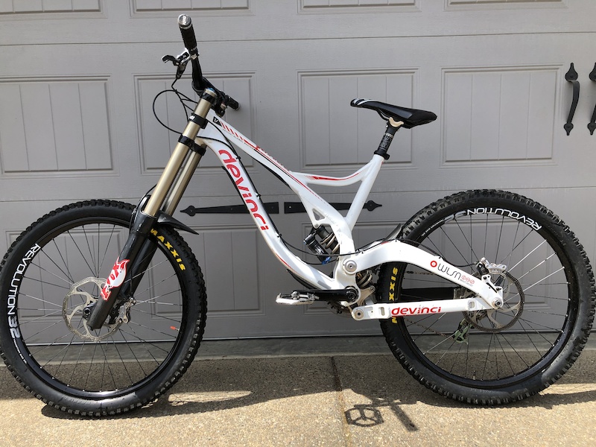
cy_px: 224
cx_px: 298
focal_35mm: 28
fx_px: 482
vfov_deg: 49.7
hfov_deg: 63.4
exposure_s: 1/750
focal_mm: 4
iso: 20
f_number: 1.8
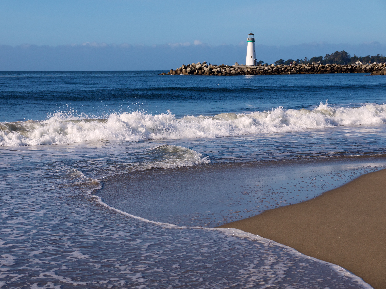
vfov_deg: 17.6
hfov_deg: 23.3
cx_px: 193
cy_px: 144
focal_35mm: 84
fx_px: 937
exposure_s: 1/400
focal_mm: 42
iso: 160
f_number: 10
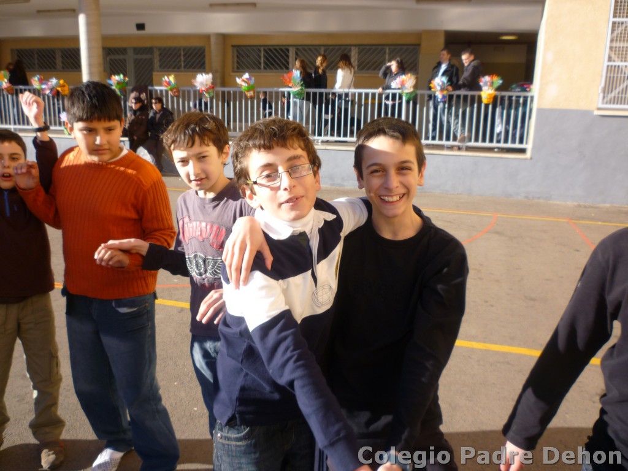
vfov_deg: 48.2
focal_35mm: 29
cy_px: 236
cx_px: 314
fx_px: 526
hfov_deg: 61.7
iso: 80
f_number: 3.3
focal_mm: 5.2
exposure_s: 1/320
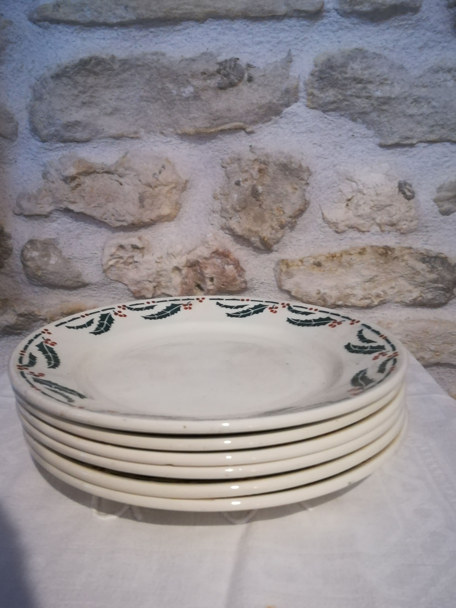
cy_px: 320
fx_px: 509
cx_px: 213
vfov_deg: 61.6
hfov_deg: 48.2
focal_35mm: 29
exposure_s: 1/14.3
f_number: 2.2
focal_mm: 3.83
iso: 800
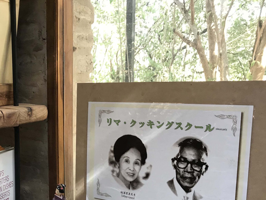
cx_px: 58
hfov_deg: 39.8
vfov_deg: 31.1
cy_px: 141
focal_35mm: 46
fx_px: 354
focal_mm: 3.99
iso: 32
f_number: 1.8
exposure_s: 1/20
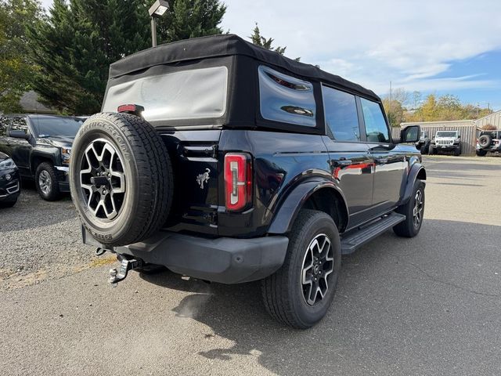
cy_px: 188
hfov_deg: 71.6
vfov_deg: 56.8
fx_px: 347
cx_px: 250
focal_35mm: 24
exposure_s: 1/1770
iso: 100
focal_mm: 6.76
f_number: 1.78
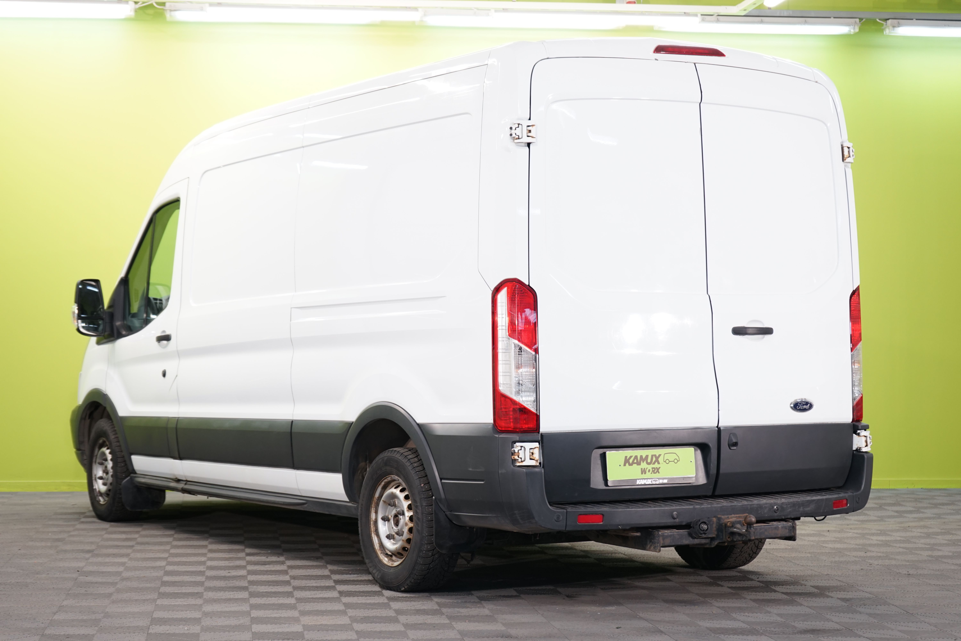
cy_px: 320
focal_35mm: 70
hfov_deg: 28.8
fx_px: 1868
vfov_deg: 19.5
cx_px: 480
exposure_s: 1/25
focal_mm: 70
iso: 500
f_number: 5.6
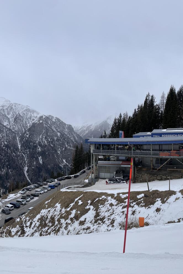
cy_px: 137
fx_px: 214
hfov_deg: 46.4
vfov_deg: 65.5
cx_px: 93
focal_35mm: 28
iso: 32
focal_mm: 4.2
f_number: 1.6
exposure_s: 1/6897
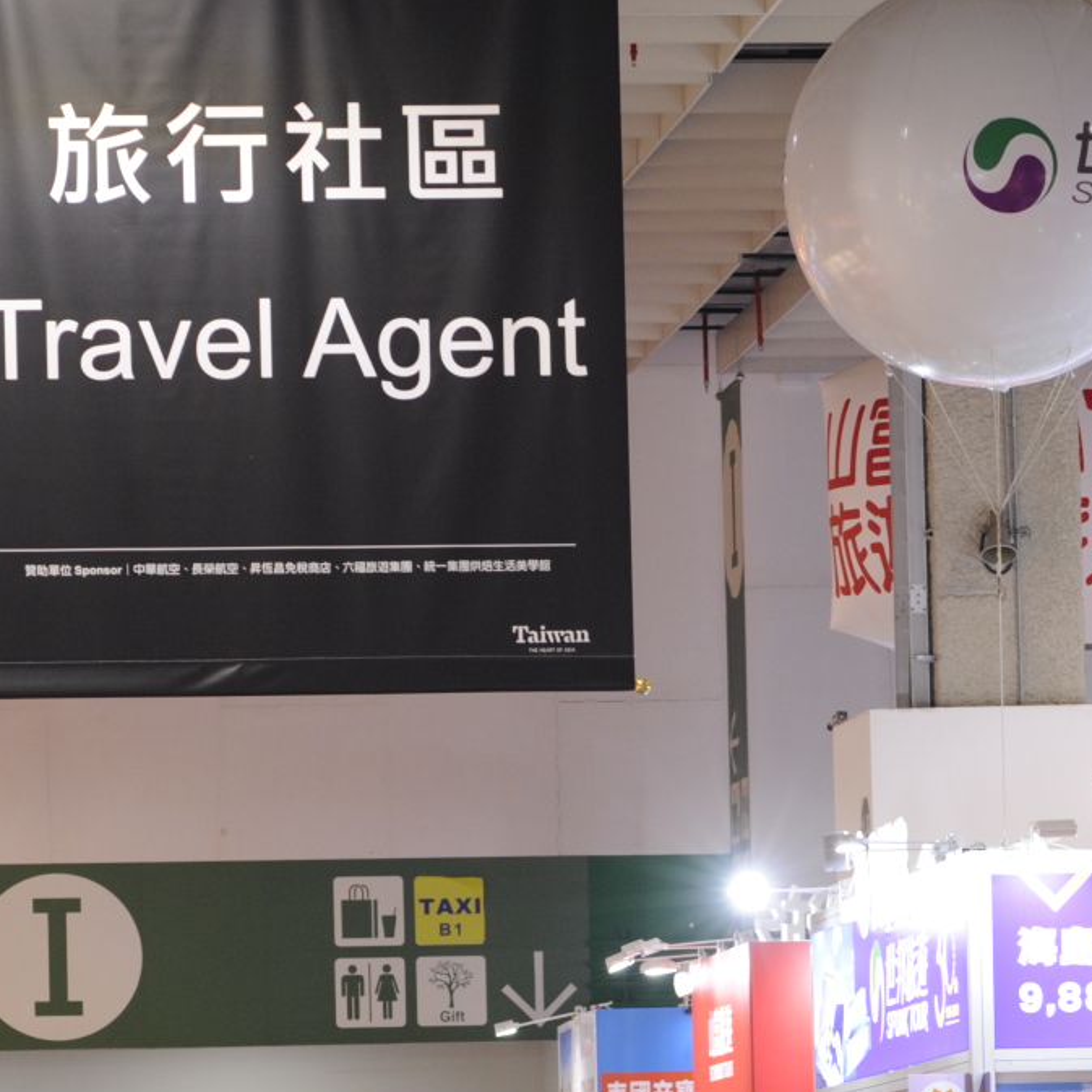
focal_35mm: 282
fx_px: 10065
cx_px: 1246
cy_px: 1147
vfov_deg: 6.2
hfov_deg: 6.2
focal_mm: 105
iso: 1000
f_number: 4
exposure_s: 1/125
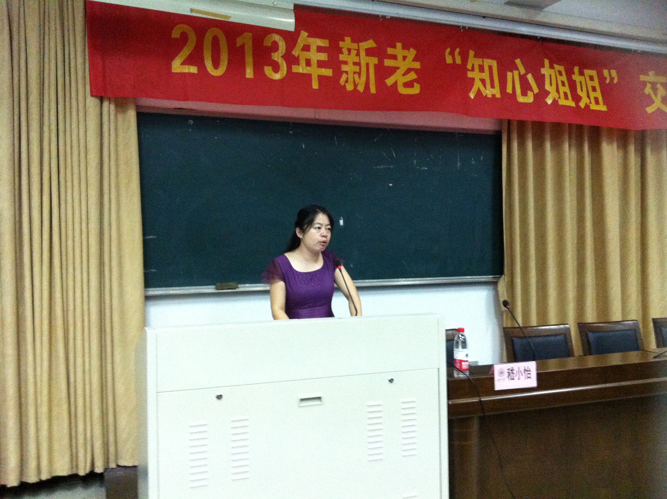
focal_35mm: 35
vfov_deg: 40.6
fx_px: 673
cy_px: 250
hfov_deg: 52.7
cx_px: 334
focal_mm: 3.85
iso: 500
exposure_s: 1/15
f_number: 2.8
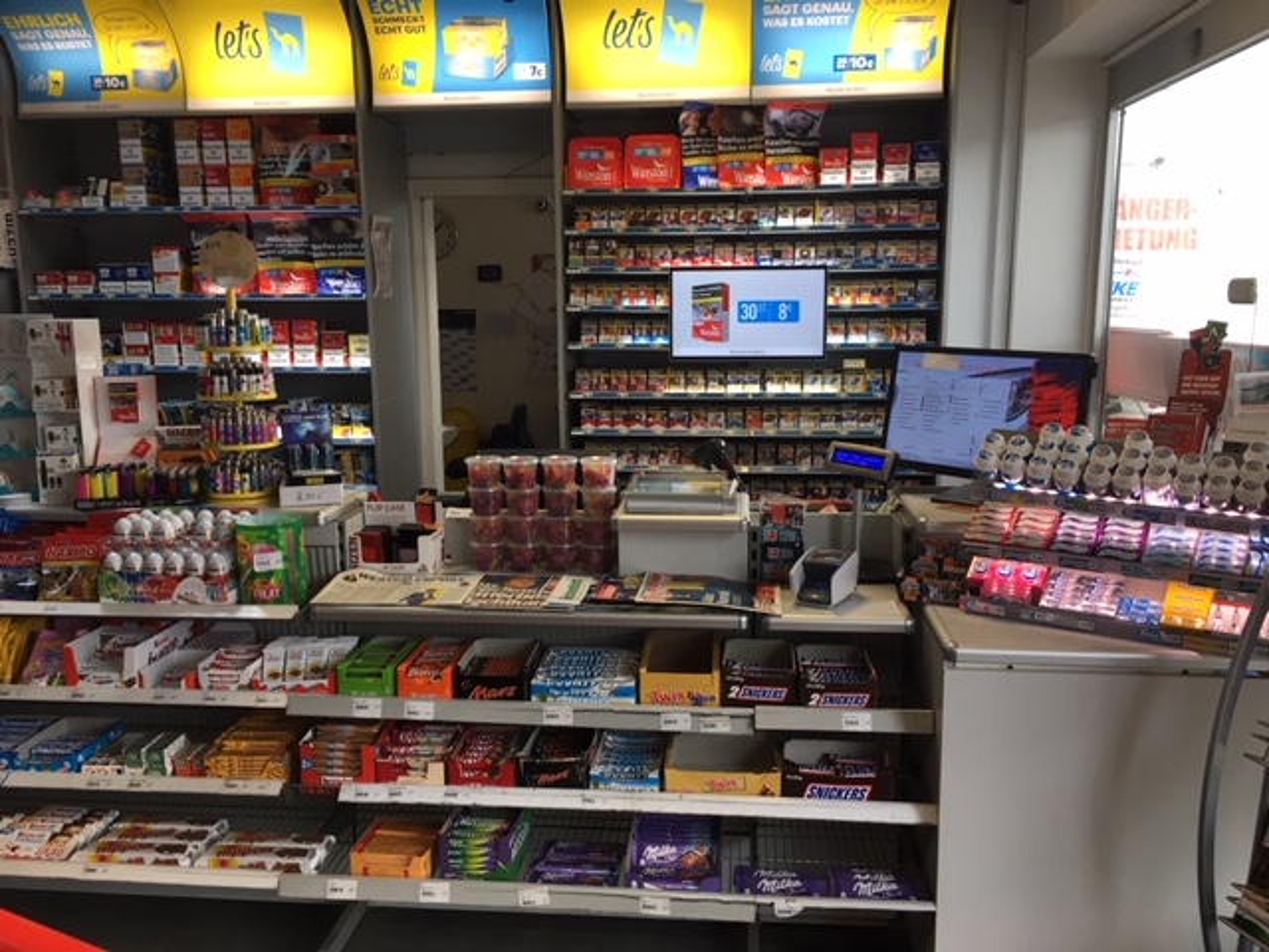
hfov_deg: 61.7
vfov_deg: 48.2
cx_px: 634
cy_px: 476
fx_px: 1063
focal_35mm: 29
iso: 25
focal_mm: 4.15
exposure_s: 1/33
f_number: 2.2
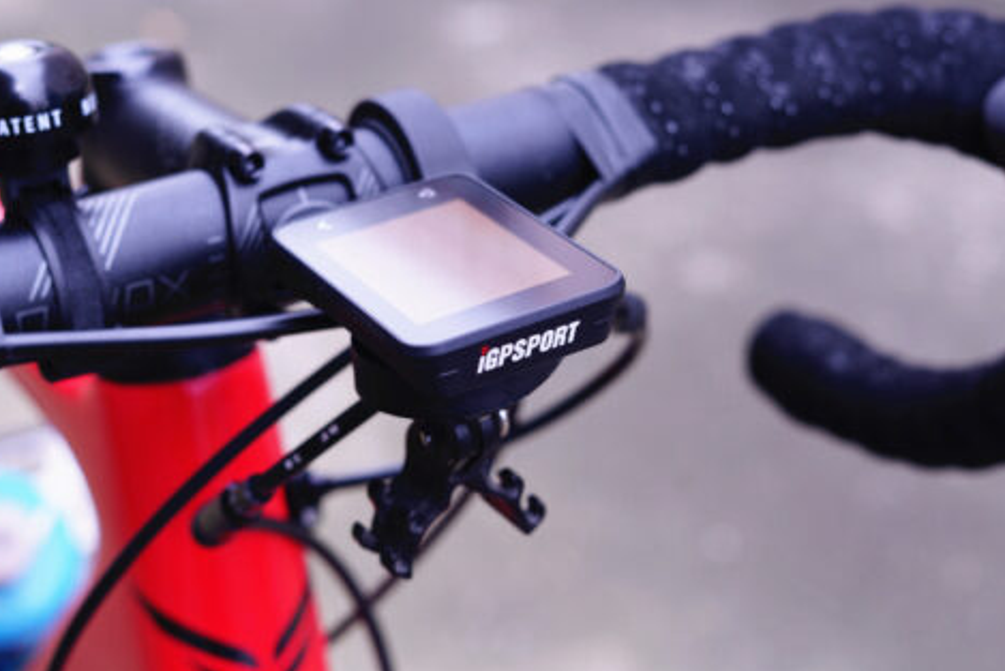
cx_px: 474
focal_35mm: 64
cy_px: 322
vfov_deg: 21.3
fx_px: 1787
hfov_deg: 31.4
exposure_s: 1/80
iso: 125
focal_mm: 50
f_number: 4.5
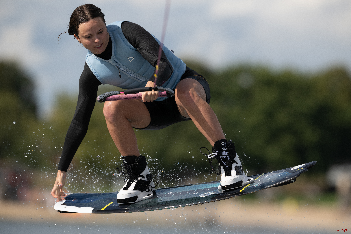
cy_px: 117
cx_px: 175
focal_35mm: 401
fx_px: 3909
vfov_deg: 3.4
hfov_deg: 5.1
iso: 320
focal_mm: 400
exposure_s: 1/4000
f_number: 5
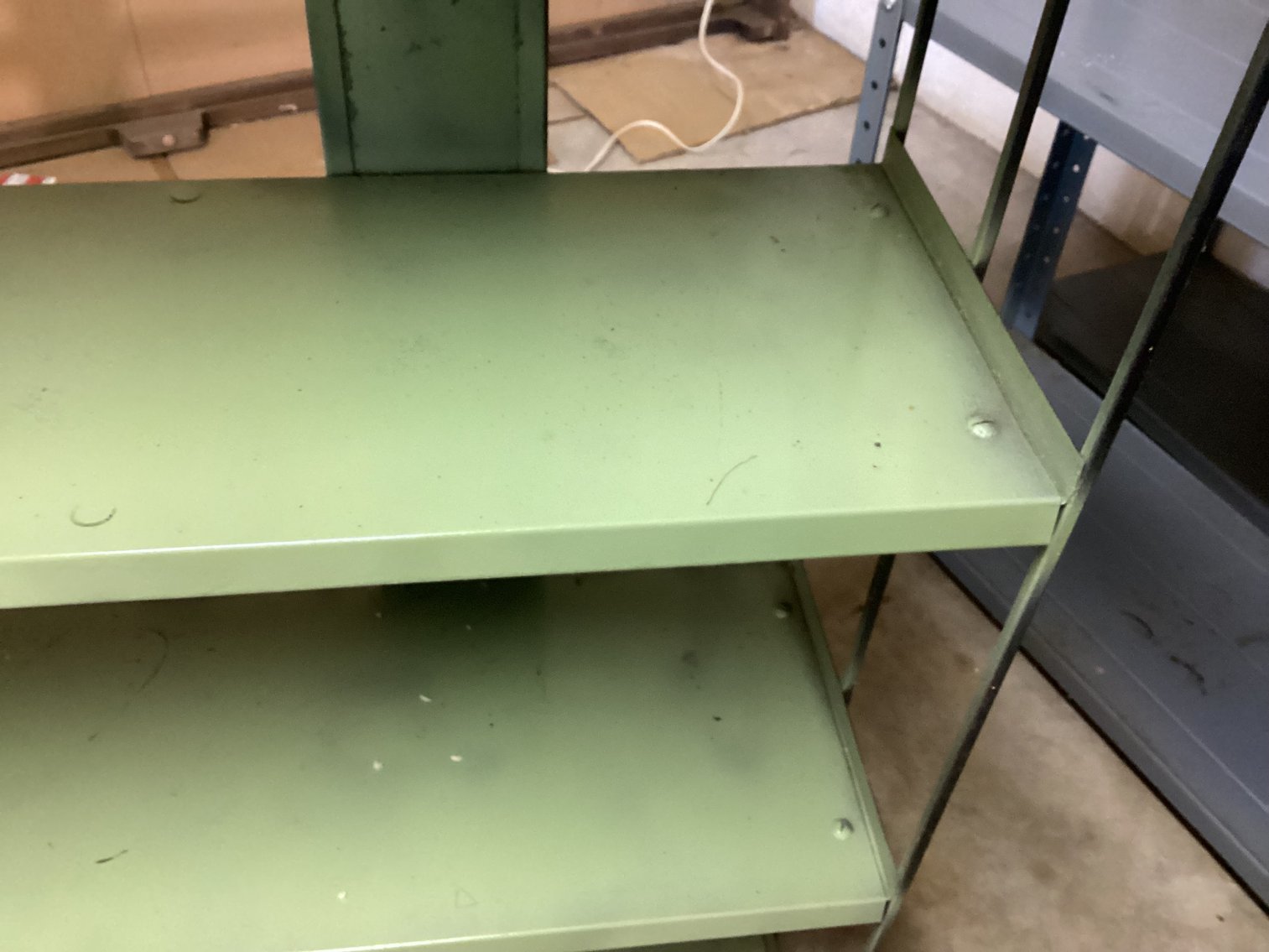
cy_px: 476
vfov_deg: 45.4
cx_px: 634
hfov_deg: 58.3
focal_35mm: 31
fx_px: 1137
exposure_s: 1/30
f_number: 2.4
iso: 400
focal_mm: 3.3
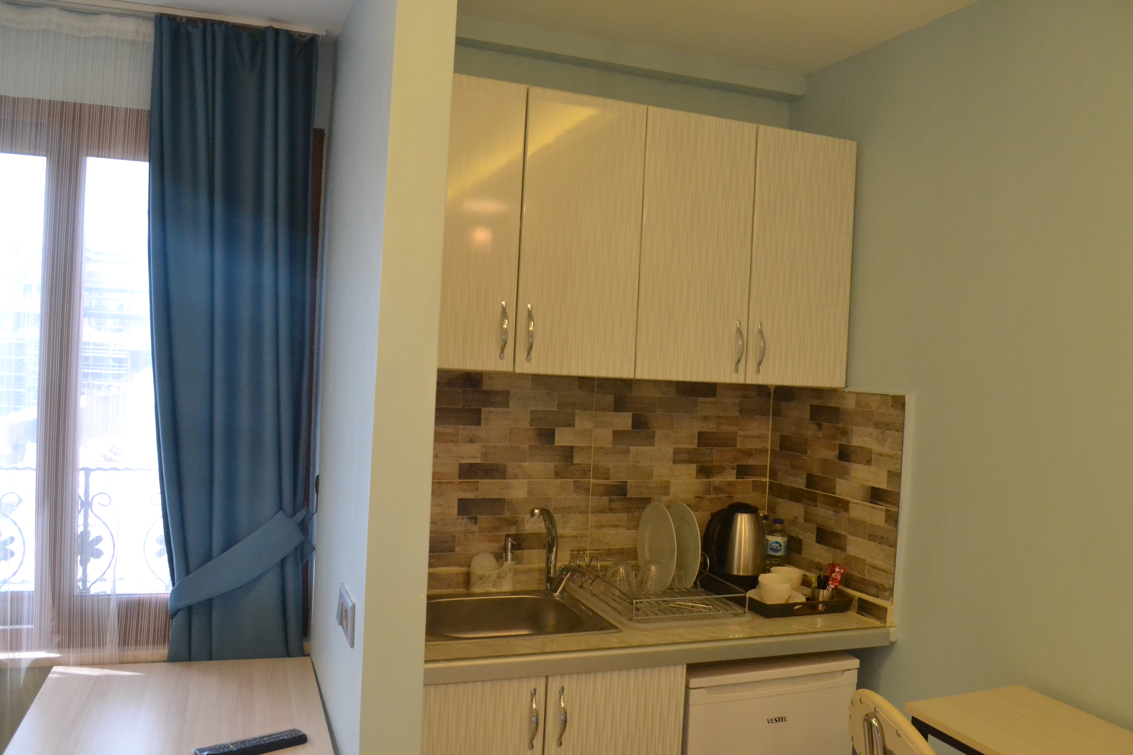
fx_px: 850
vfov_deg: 47.9
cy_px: 378
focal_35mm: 27
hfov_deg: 67.4
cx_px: 566
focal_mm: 18
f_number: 5.6
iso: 3200
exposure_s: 1/40
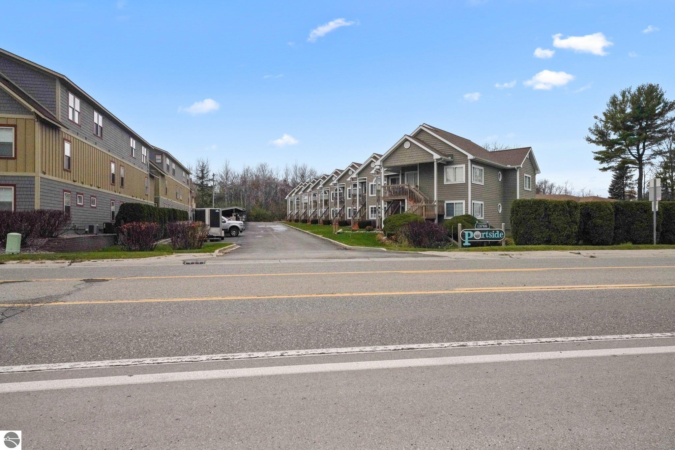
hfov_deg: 73.7
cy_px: 225
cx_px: 338
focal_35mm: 24
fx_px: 450
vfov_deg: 53.1
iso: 1600
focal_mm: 24
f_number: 7.1
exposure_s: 1/8000
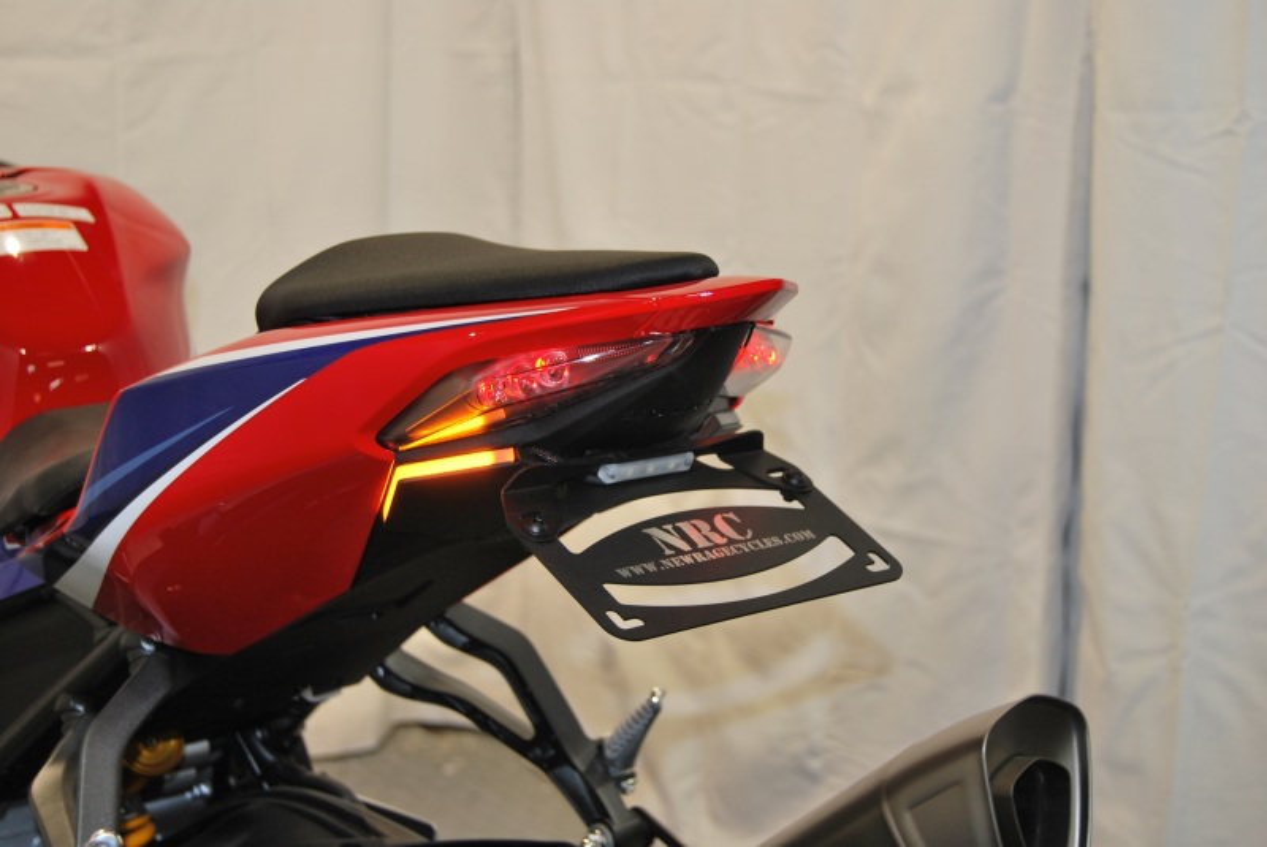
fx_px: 2114
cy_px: 424
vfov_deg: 22.7
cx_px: 634
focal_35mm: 60
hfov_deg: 33.4
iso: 200
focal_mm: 40
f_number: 5
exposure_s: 1/60
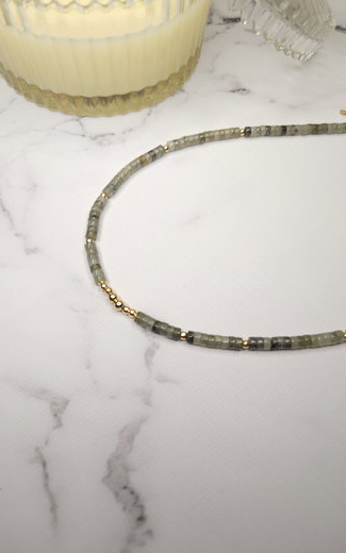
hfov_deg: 49.3
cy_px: 274
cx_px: 174
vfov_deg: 72.5
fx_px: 377
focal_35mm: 25
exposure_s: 1/20
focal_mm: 5.4
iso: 50
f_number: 1.8
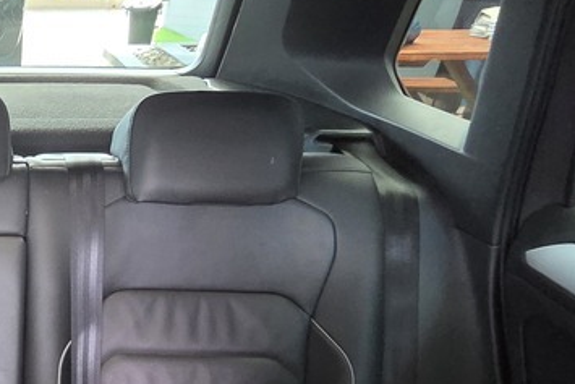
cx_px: -83
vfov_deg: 31.5
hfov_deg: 39.0
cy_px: 390
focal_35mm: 39
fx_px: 623
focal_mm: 2.2
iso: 1000
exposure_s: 1/50
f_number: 2.2
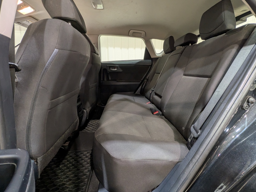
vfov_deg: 78.1
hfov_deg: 94.4
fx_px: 118
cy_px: 91
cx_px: 134
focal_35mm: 16
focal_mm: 1.83
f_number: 2.2
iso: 90
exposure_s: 1/25
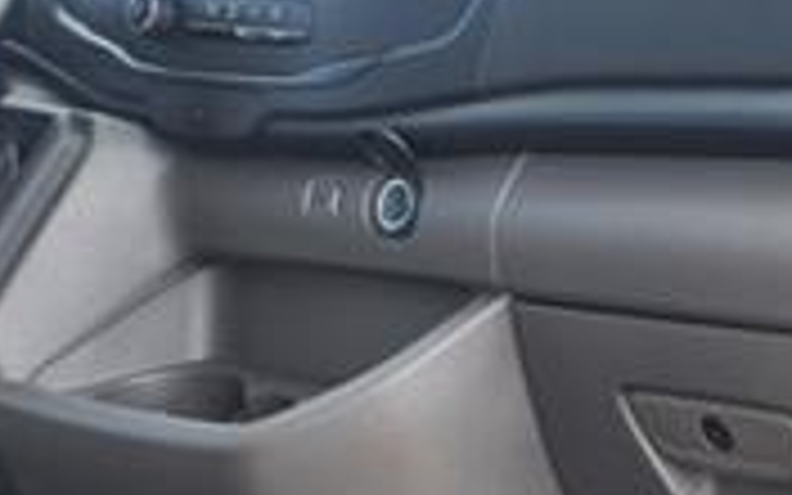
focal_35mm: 104
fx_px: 2245
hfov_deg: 19.7
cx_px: 670
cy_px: 540
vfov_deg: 12.4
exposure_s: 1/152
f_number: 1.9
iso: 40
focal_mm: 3.58
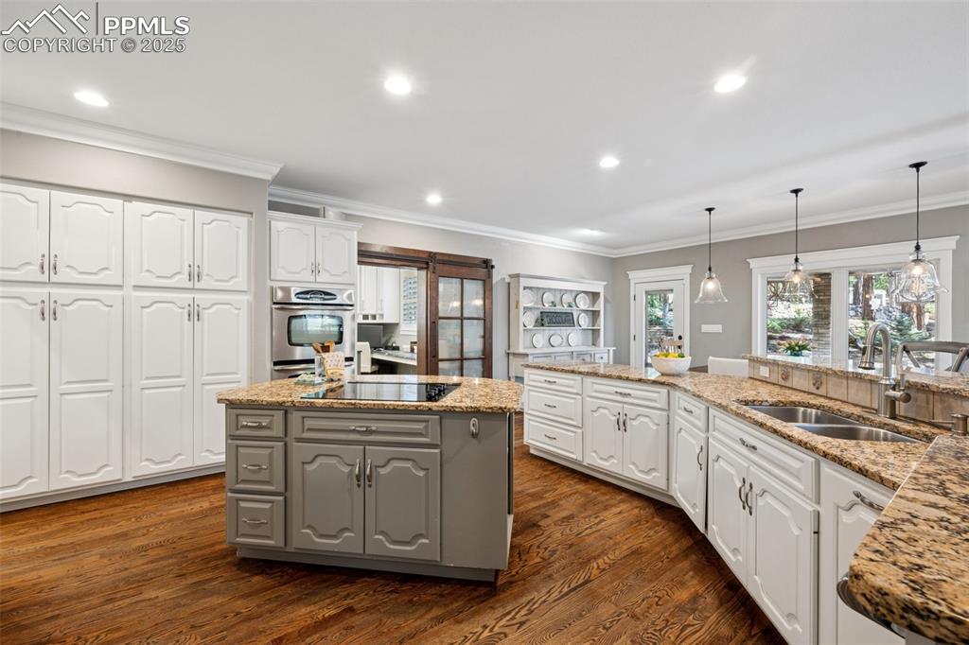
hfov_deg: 100.4
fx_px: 404
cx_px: 484
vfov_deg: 77.3
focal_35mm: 15
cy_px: 322
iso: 100
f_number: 11
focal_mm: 15
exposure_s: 3
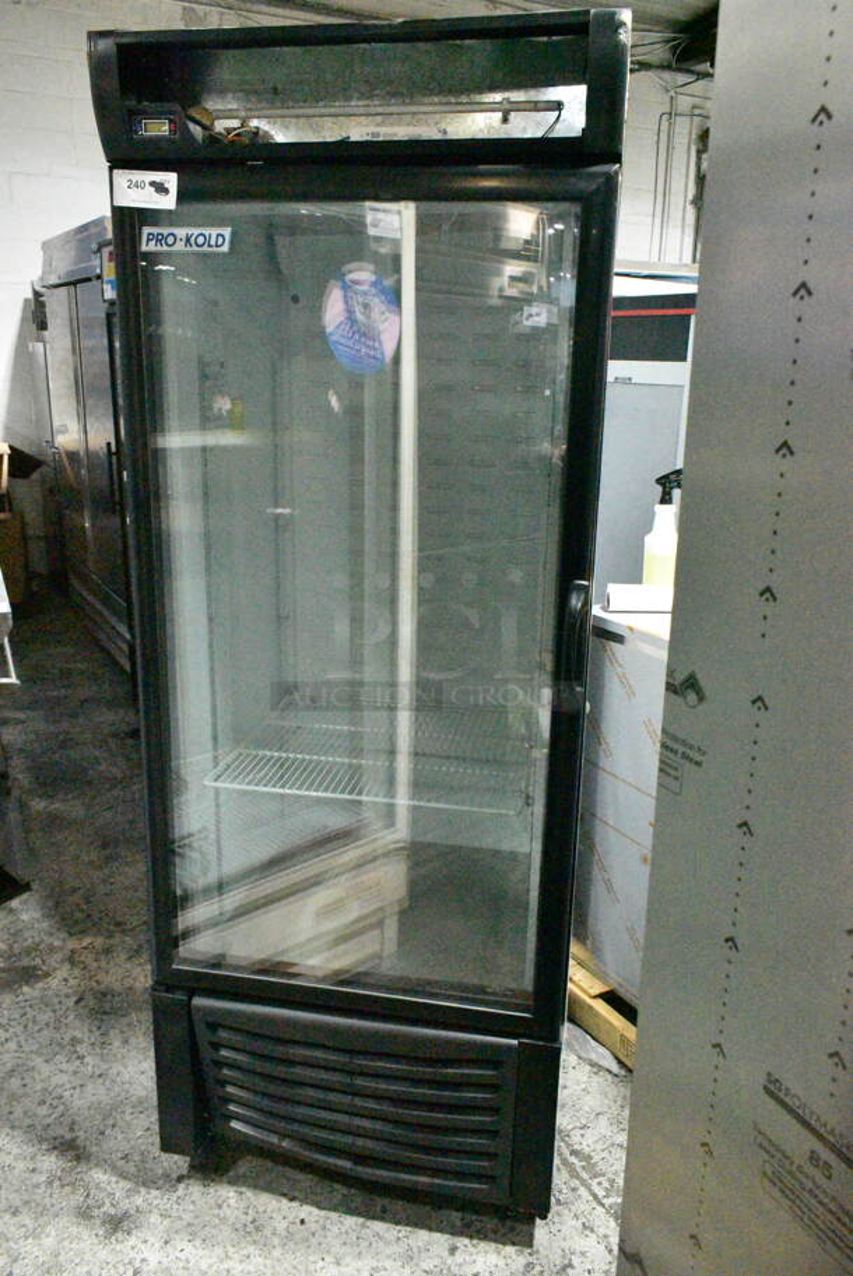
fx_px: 958
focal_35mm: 27
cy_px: 638
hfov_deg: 48.0
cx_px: 426
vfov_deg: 67.3
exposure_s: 1/400
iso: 25600
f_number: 10
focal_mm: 18
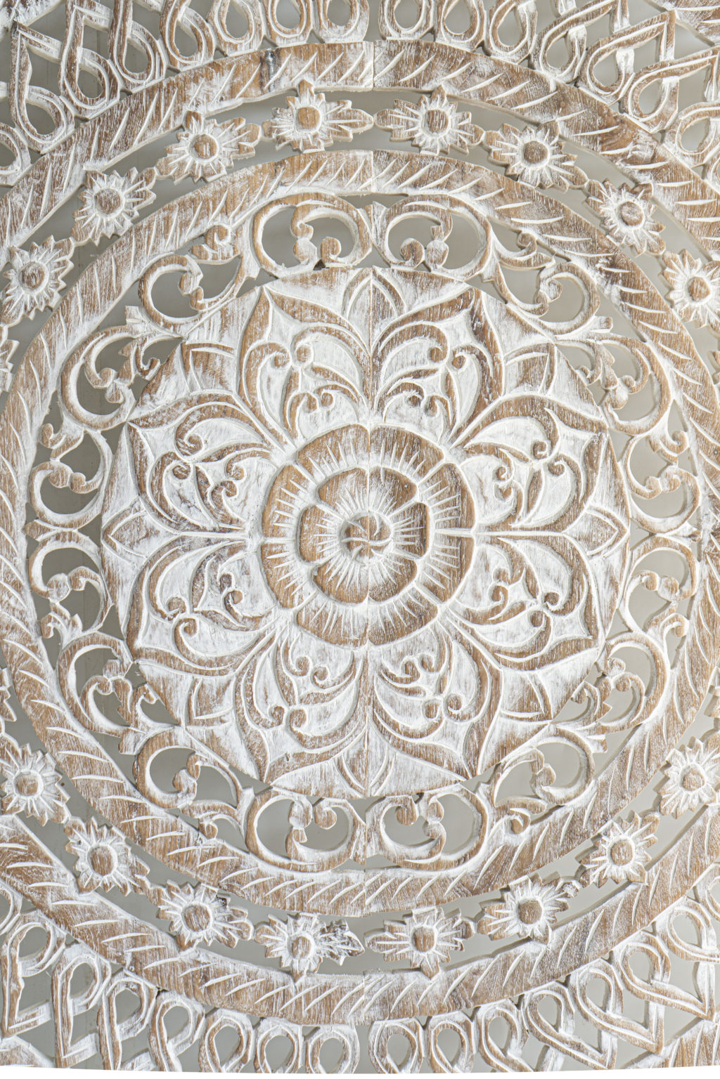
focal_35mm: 53
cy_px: 540
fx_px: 1590
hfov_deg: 25.5
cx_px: 360
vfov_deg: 37.5
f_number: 5.6
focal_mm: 53
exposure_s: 1/50
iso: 320
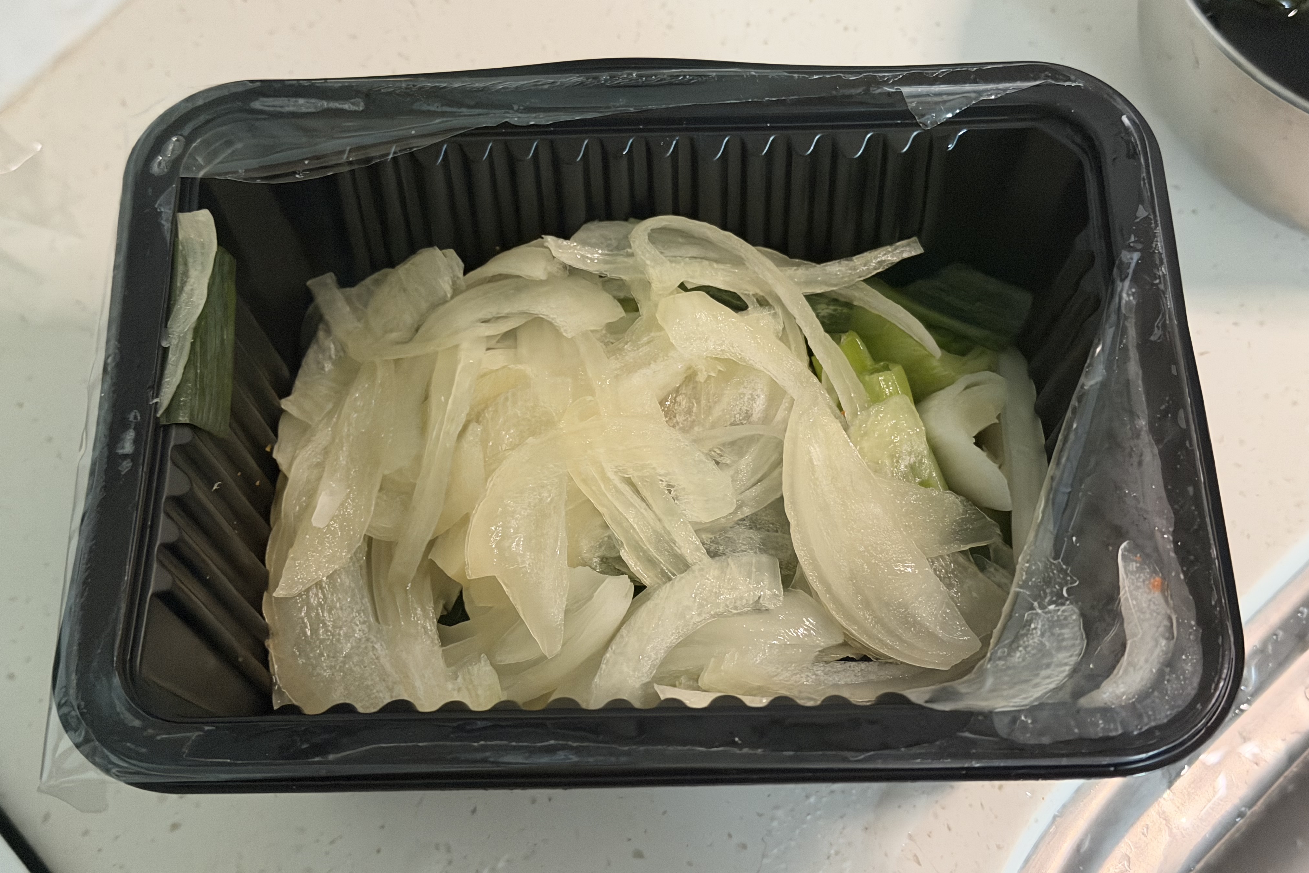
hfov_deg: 39.6
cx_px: 654
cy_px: 428
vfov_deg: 27.0
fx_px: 1818
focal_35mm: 50
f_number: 1.78
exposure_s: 1/30
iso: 640
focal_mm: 6.76
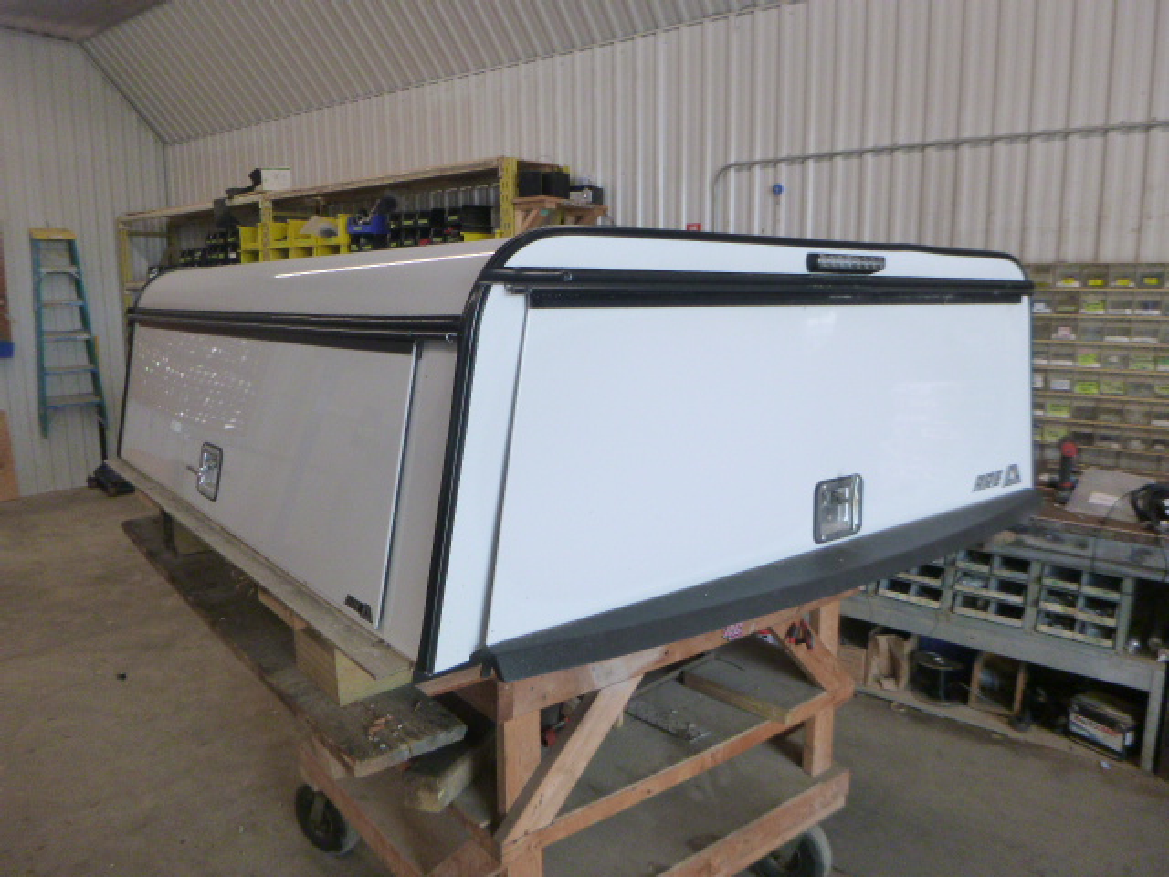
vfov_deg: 54.9
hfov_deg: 69.4
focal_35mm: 25
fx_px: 844
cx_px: 584
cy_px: 438
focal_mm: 4.5
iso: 320
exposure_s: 1/60
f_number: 3.9
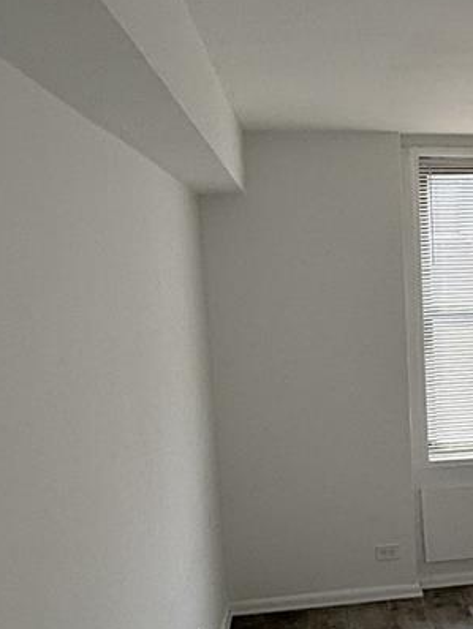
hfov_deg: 24.6
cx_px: 563
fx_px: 983
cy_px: 408
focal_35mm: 54
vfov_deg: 35.3
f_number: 2.2
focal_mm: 2.22
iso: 64
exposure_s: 1/157
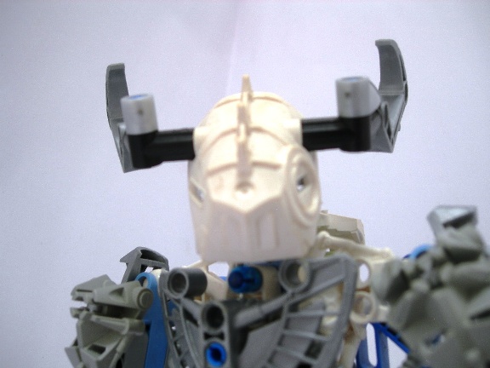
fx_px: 538
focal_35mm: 38
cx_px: 245
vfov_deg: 37.7
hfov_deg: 49.0
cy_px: 184
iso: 50
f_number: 2.8
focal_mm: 7.8
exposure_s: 1/31.6
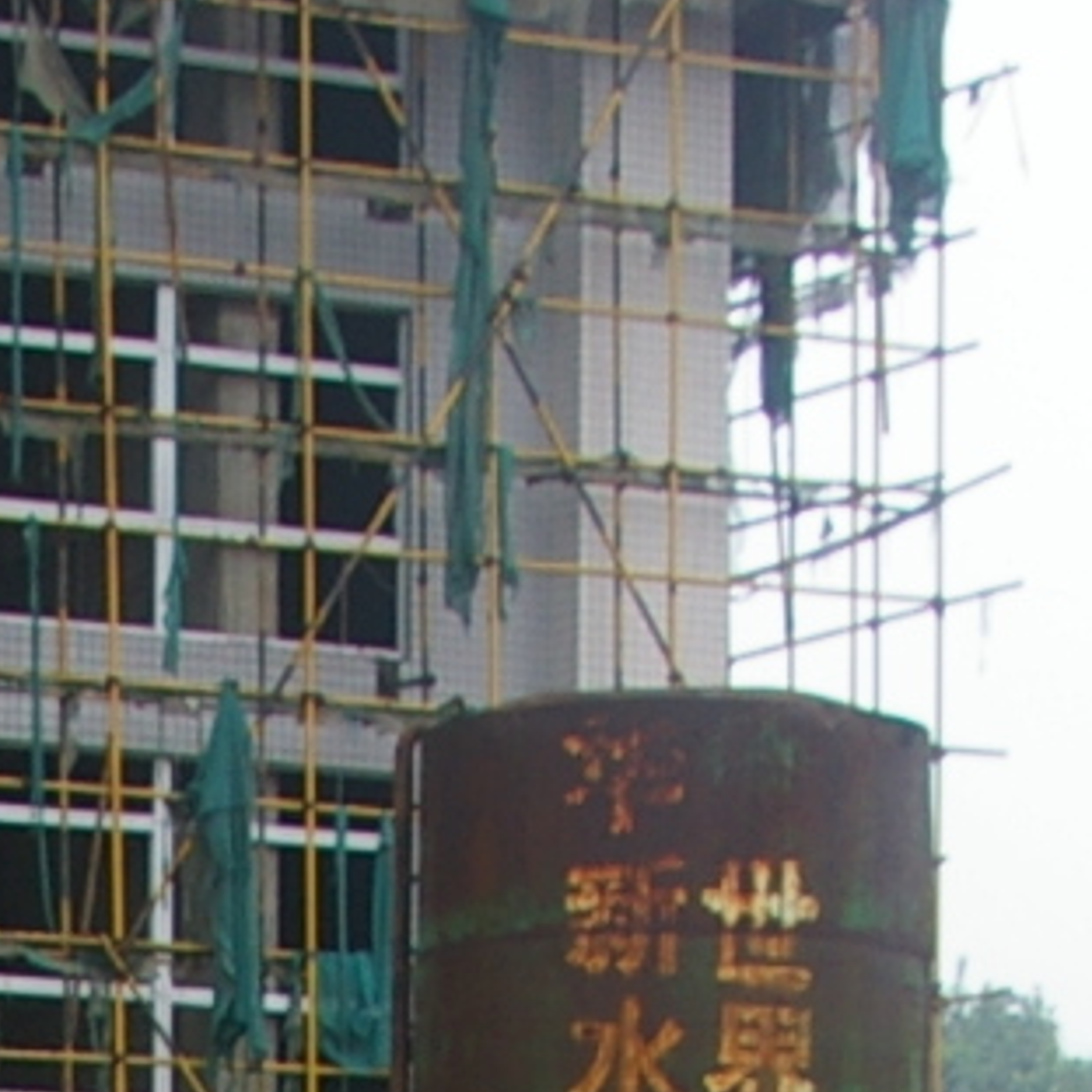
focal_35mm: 225
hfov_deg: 7.6
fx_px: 8040
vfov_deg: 7.2
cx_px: -556
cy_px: 2737
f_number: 6.7
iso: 200
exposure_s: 1/180
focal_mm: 23
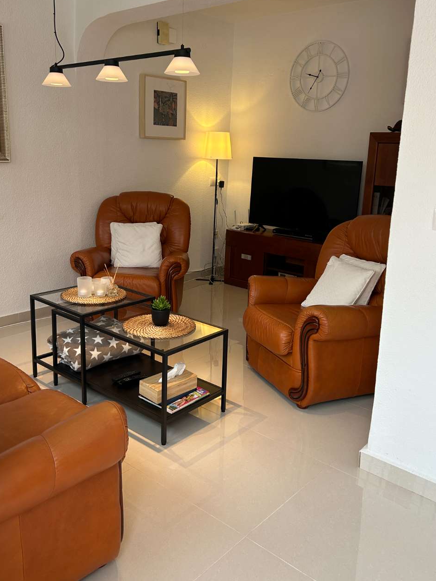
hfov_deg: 45.5
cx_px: 212
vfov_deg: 58.3
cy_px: 266
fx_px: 520
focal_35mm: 31
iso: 80
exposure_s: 1/121
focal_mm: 5.7
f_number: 1.5
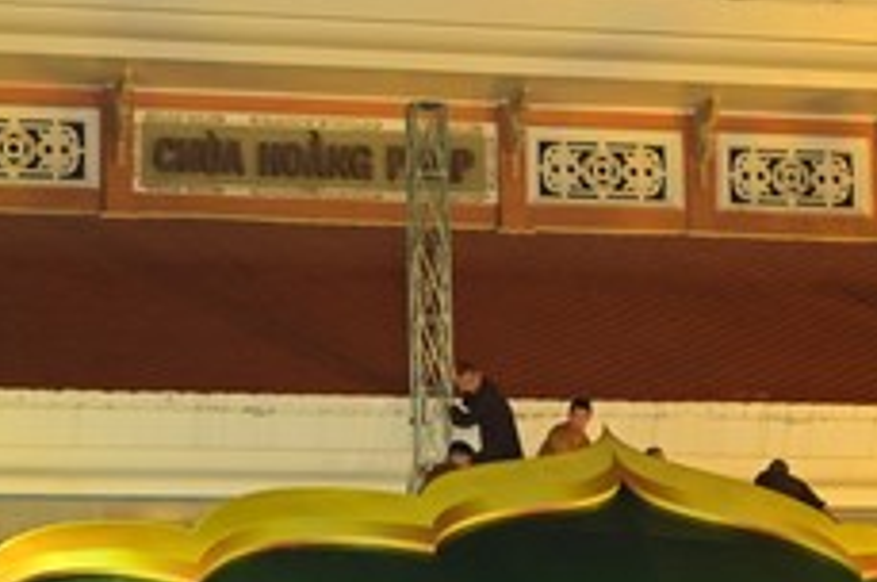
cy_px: 327
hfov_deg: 14.5
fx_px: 3454
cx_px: 555
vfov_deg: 9.6
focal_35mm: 142
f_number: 1.8
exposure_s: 1/100
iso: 1250
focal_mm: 50
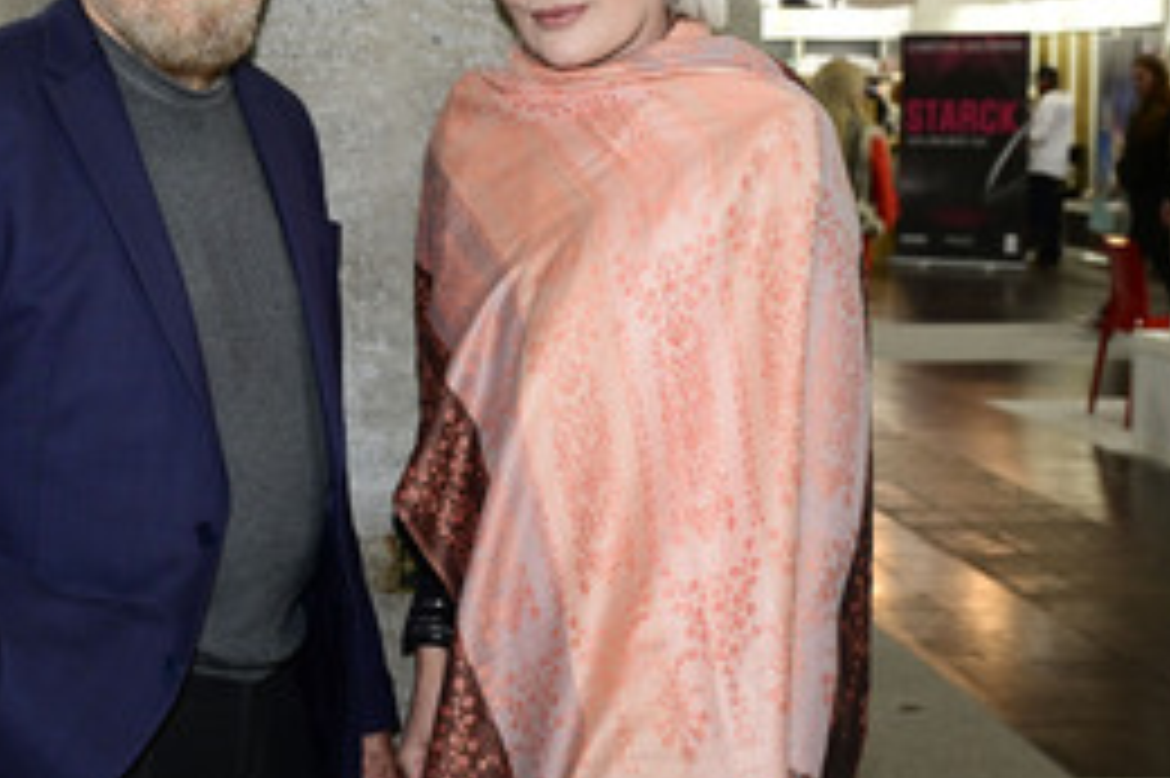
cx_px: 344
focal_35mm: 60
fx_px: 1944
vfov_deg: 22.5
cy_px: 261
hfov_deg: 33.1
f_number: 5
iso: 1600
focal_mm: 34.5
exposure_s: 1/200
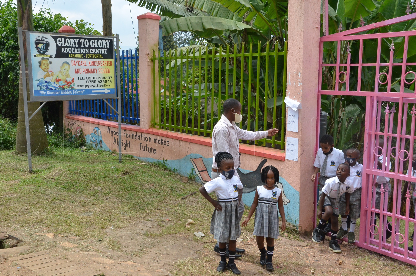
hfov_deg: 49.6
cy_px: 138
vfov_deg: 34.1
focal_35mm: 39
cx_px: 208
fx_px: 450
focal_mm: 26
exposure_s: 1/800
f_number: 14
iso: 1600
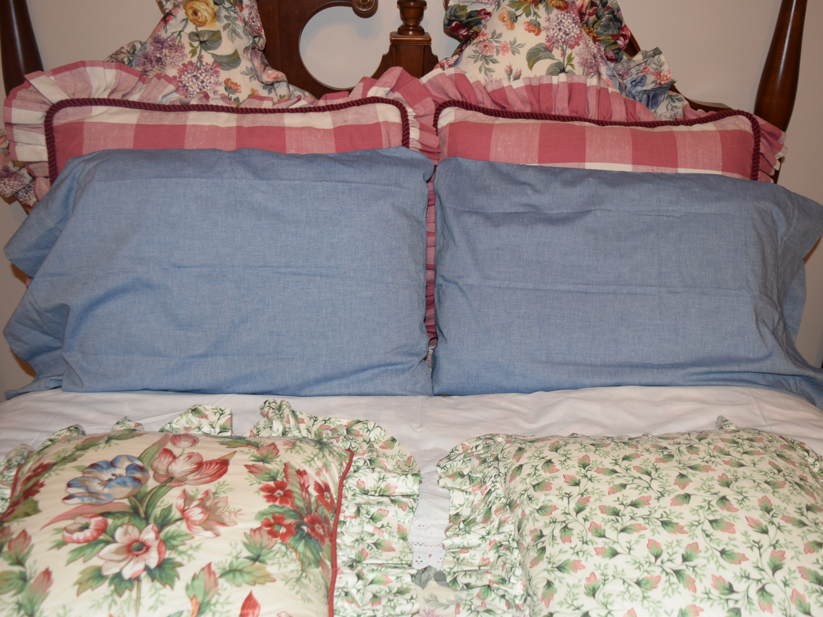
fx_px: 856
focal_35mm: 36
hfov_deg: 51.3
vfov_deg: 39.7
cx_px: 443
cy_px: 311
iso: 800
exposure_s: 1/80
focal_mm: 22
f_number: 4.5
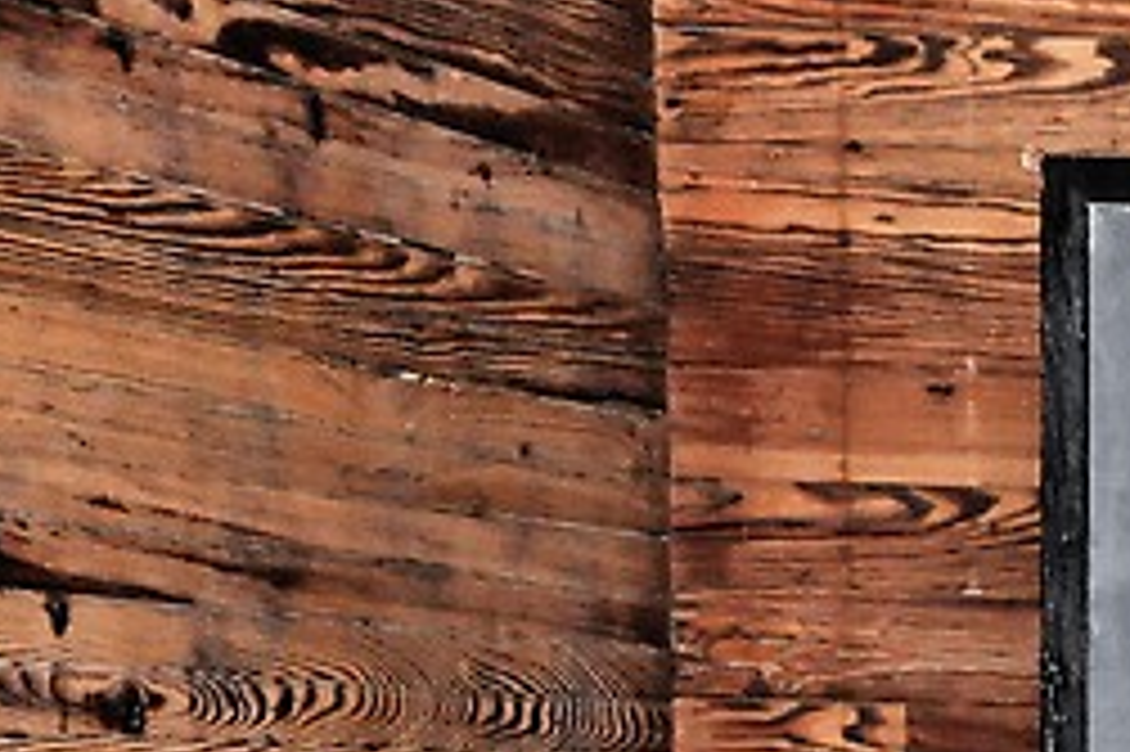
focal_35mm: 167
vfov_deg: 7.9
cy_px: 1481
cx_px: 2080
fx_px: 5238
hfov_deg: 11.4
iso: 800
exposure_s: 1/80
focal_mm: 28
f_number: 4
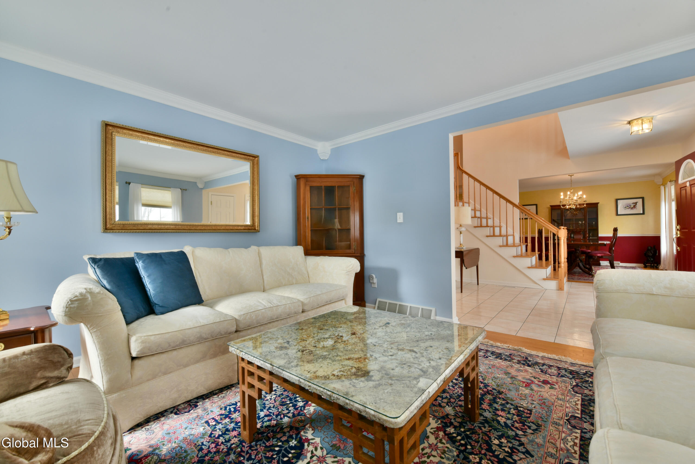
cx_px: 348
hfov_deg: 104.2
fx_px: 270
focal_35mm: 14
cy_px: 232
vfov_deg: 81.3
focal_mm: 14
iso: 800
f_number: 11
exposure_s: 1/40
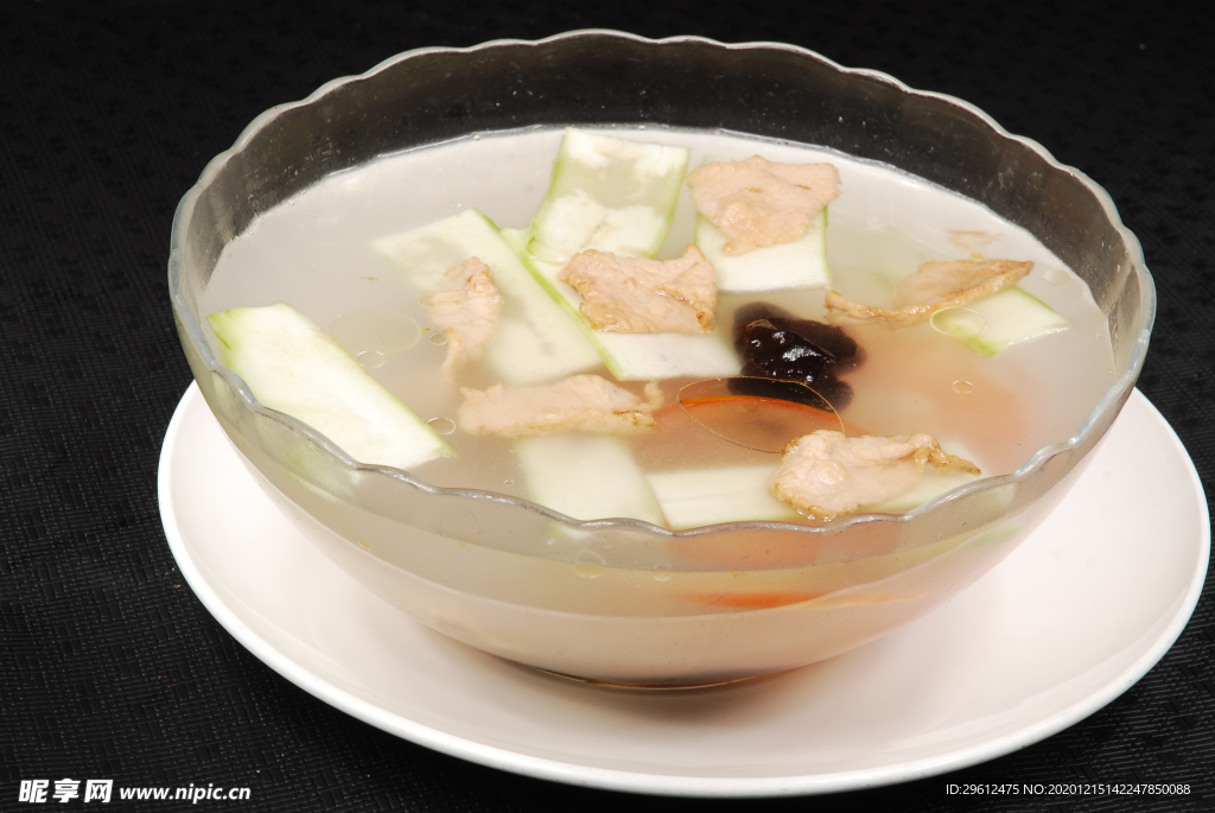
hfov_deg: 19.4
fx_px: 3547
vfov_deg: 13.1
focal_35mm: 105
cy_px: 406
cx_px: 608
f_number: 16
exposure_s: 1/125
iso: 100
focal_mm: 70
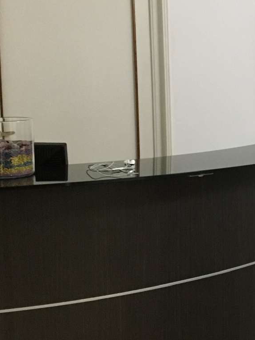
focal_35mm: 78
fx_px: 766
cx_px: 306
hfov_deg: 18.0
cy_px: 142
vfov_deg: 25.0
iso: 200
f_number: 2.2
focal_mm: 4.15
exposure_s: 1/17
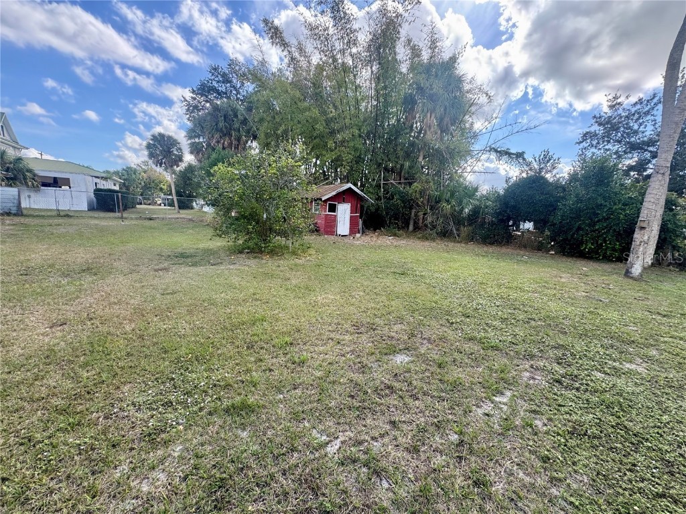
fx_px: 277
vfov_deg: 85.7
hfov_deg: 102.1
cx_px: 343
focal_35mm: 14
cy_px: 257
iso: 40
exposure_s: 1/309
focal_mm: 2.22
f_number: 2.2
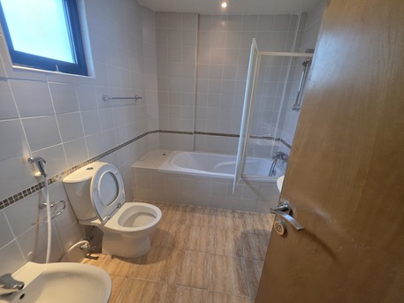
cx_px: 202
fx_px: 152
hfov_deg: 106.2
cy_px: 152
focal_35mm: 13
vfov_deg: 89.9
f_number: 1.9
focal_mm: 2.2
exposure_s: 1/100
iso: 250
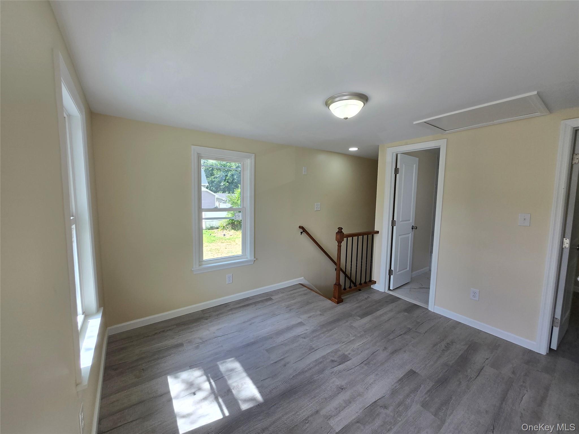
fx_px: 217
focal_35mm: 13
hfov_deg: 106.2
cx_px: 290
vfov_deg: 89.9
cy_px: 217
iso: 32
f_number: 2.2
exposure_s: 1/120
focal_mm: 1.7
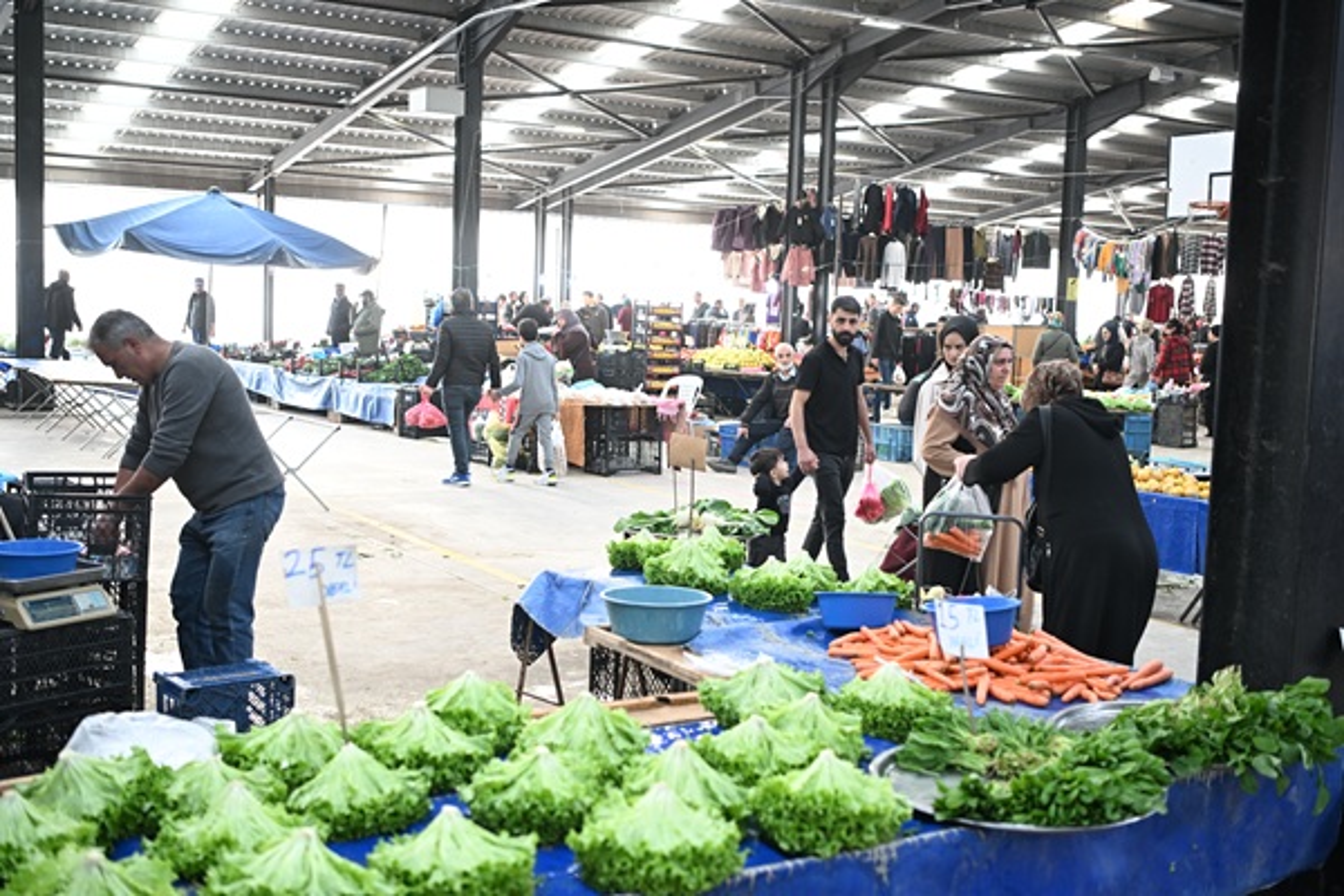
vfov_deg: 33.4
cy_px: 448
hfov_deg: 48.5
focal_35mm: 40
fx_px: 1493
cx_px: 672
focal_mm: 40
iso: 800
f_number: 2.8
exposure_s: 1/80
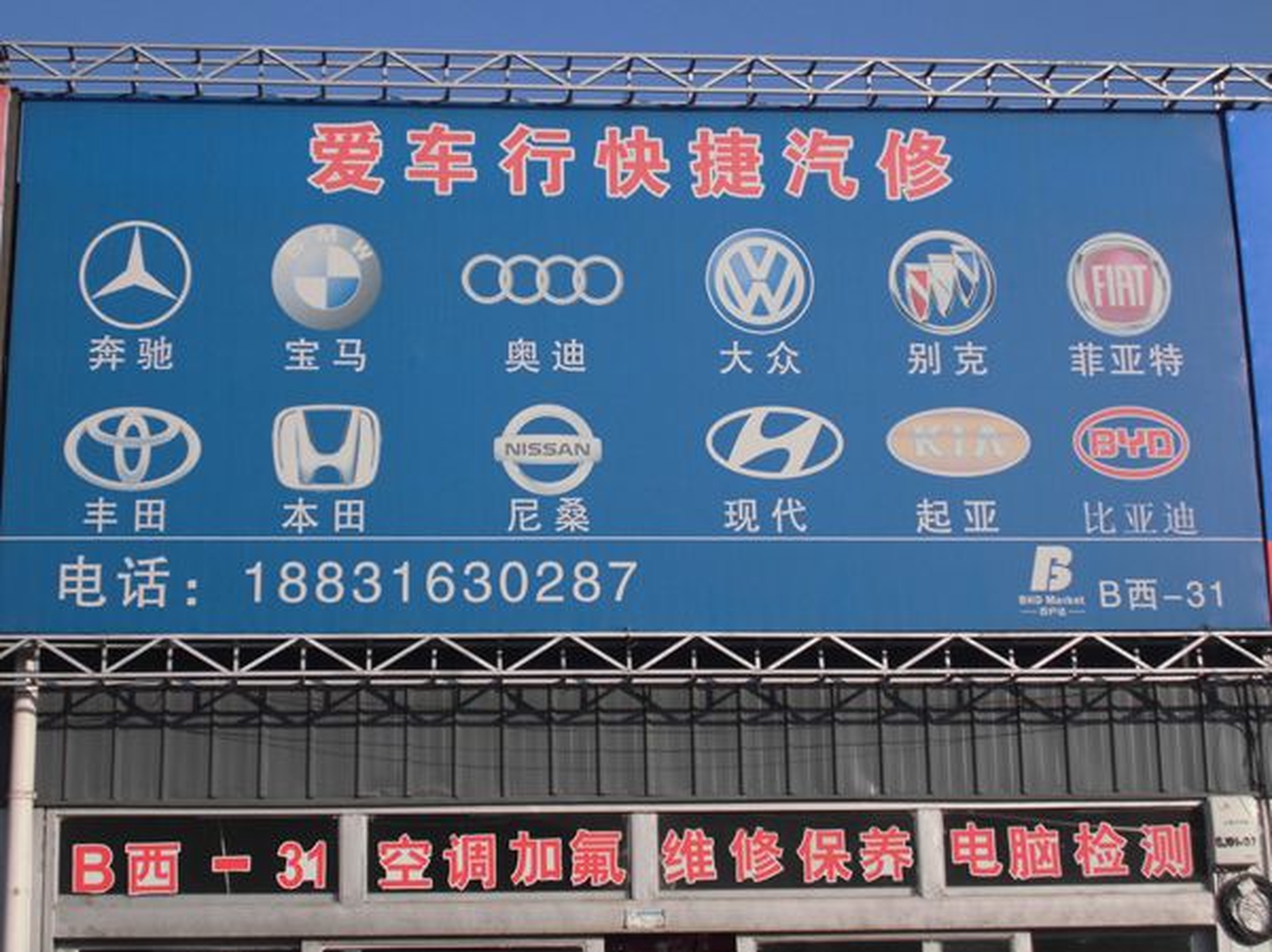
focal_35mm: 66
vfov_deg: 22.2
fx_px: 2423
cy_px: 476
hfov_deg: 29.4
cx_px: 636
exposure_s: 1/500
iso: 64
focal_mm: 11.8
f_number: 5.3
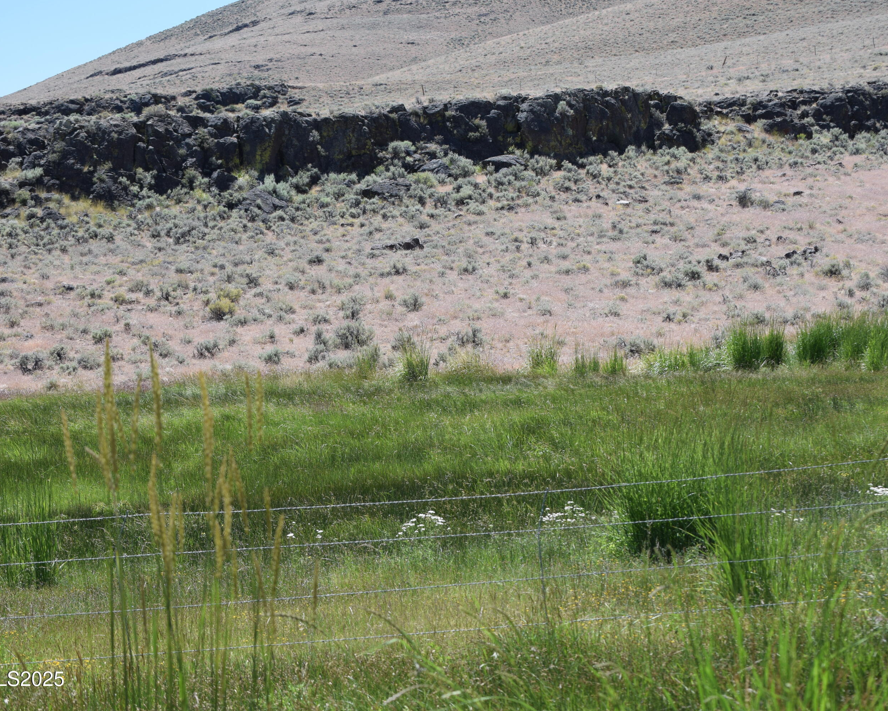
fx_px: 2459
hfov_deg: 20.5
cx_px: 470
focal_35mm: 94
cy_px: 354
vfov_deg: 16.4
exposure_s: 1/320
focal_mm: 55
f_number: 9
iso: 200
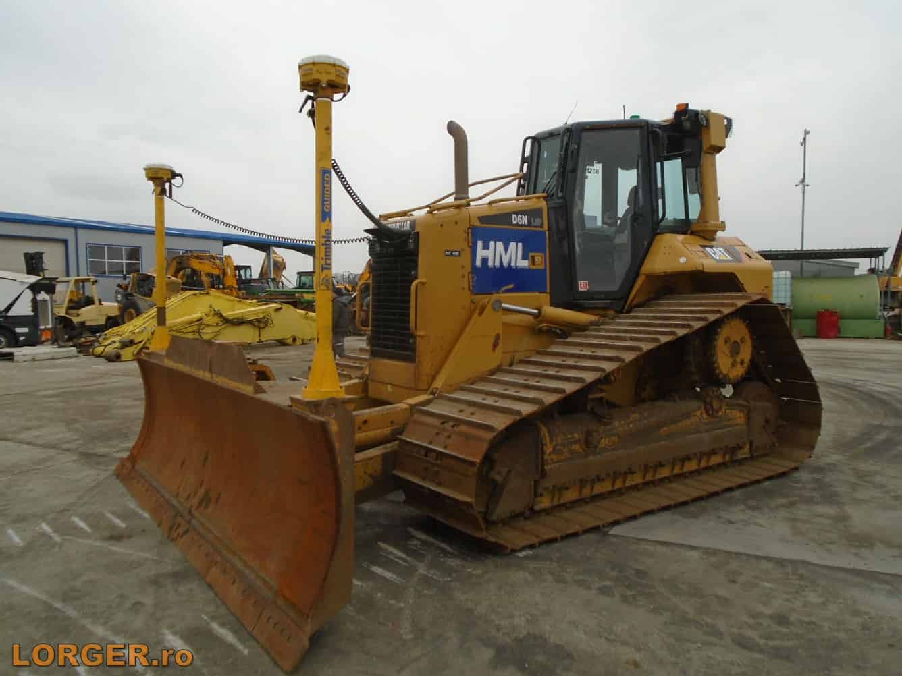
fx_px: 677
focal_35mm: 26
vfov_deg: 53.1
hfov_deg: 67.3
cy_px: 338
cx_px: 451
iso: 100
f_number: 3.2
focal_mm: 4.6
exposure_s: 1/320
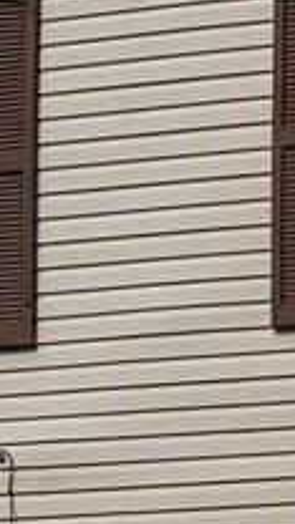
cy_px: 923
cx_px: 381
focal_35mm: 248
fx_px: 3449
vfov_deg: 8.4
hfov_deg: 4.9
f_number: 7.1
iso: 1000
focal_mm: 24
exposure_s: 1/4000
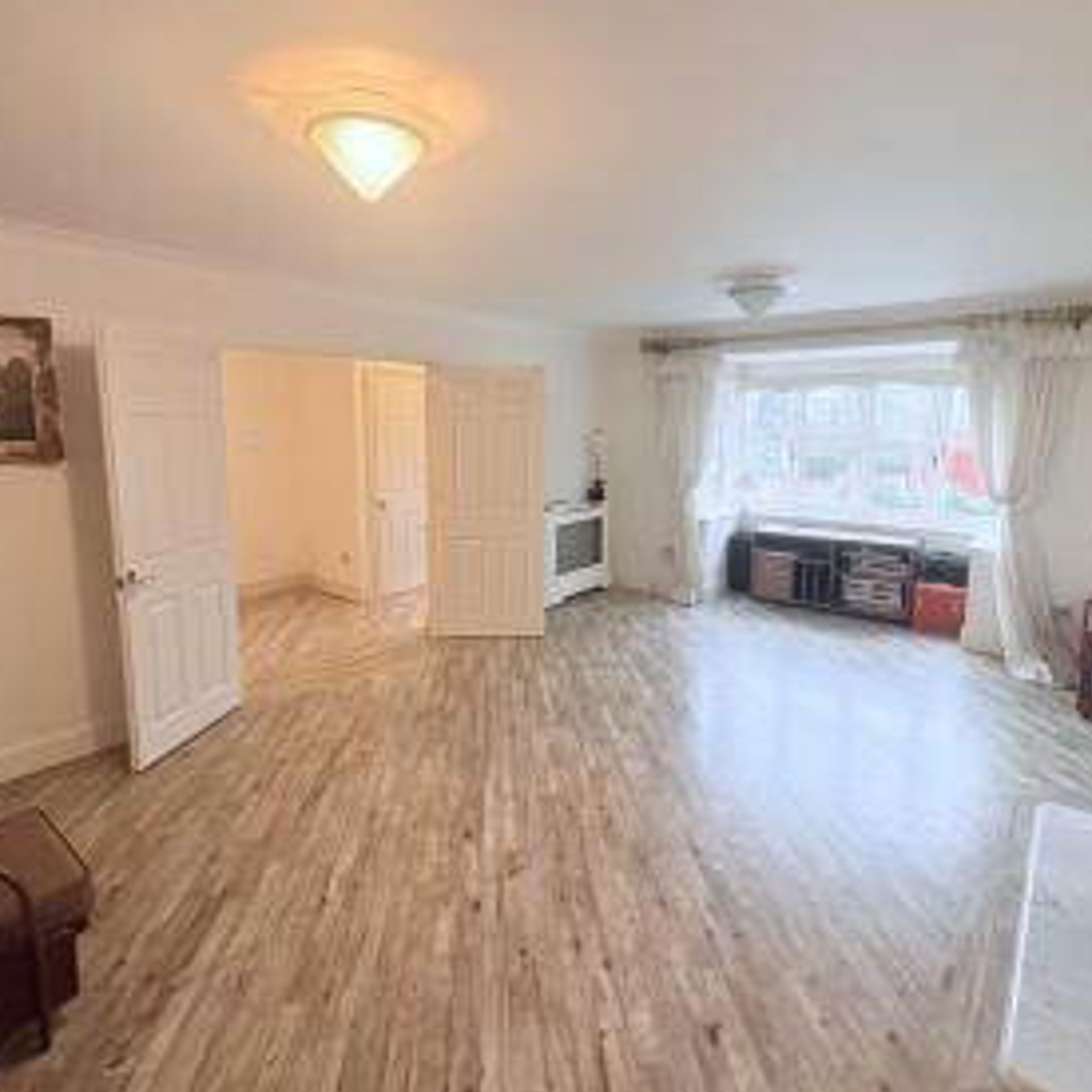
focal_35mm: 19
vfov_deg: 77.6
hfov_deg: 77.7
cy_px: 514
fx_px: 678
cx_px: 558
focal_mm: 2.22
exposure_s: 1/50
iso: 400
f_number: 2.2
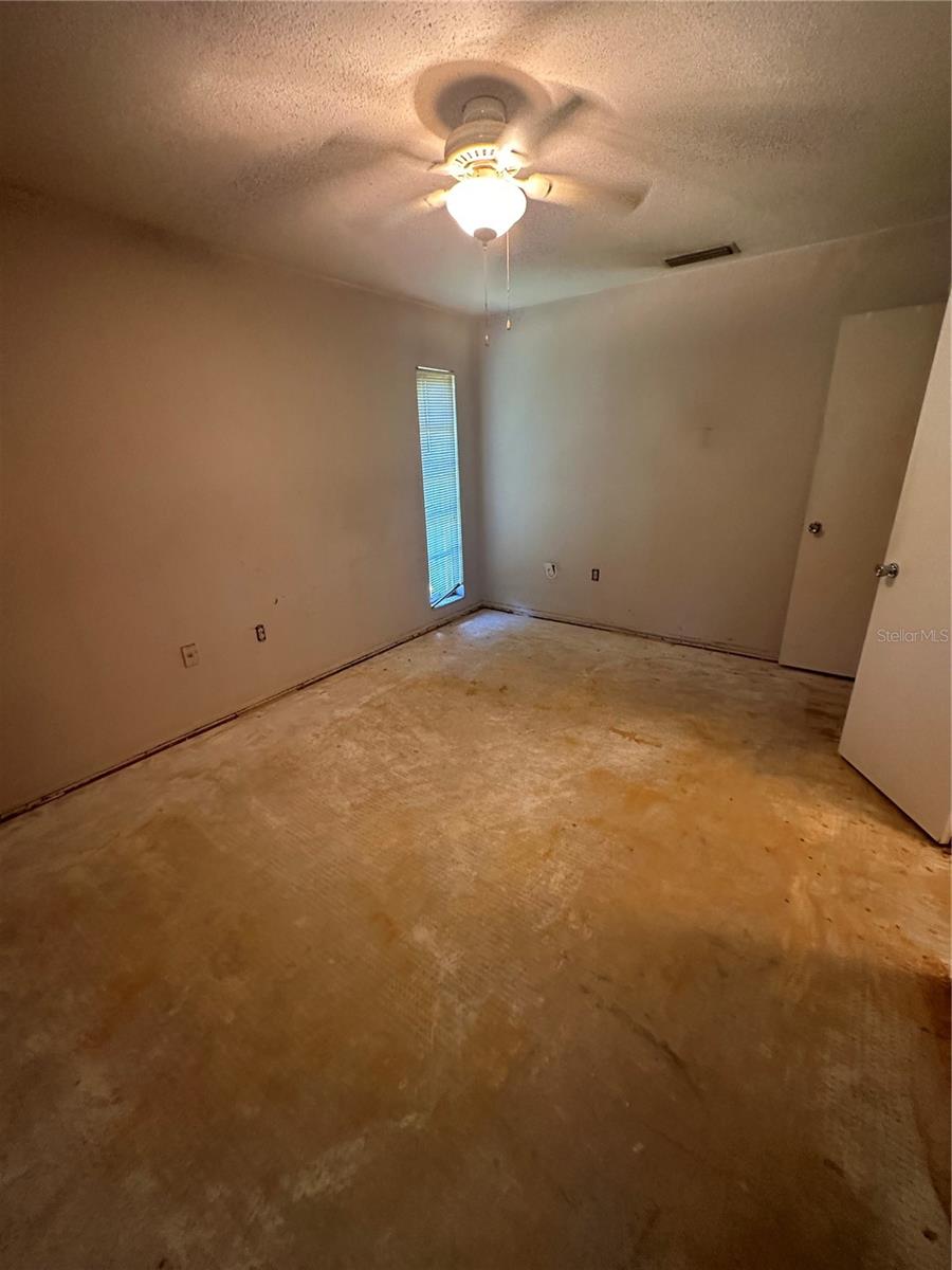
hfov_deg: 85.7
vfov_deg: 102.1
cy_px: 635
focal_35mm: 14
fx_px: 513
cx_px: 476
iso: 500
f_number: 2.2
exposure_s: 1/60
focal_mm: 2.22
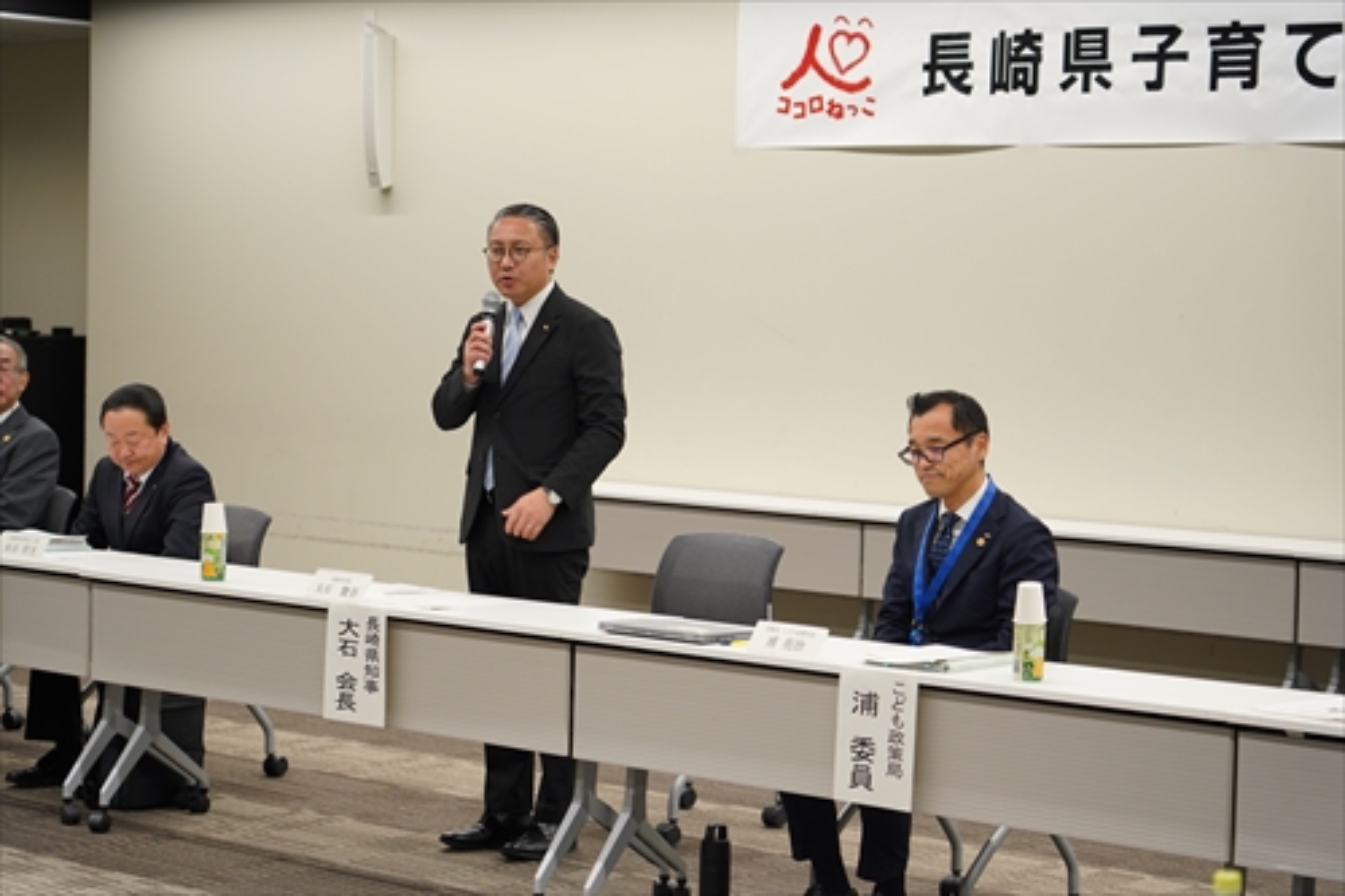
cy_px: 448
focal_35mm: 79
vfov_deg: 17.3
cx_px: 672
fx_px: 2950
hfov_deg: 25.7
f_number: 4
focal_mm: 79
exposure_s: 1/160
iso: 800
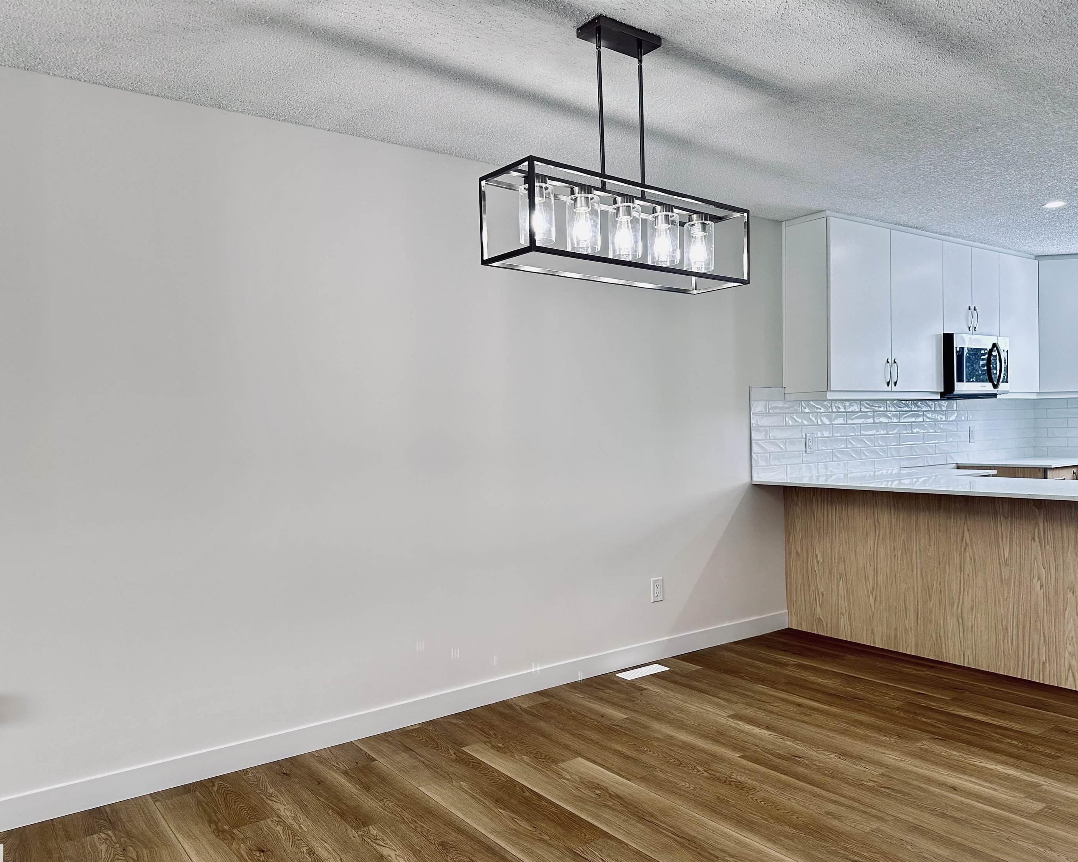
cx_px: 562
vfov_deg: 54.9
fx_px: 829
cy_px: 448
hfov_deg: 66.0
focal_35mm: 26
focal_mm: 6.86
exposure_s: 1/120
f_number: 1.78
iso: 125
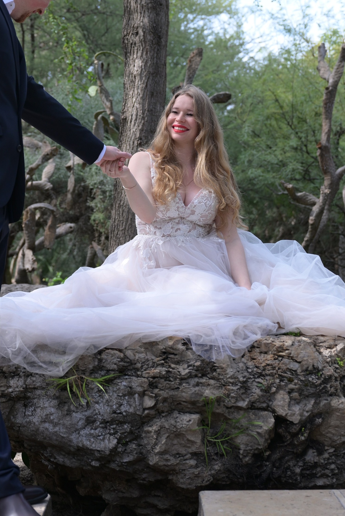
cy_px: 143
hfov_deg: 18.4
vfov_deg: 27.0
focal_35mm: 74
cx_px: 135
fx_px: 1062
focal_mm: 40
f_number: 3.5
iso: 125
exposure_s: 1/400
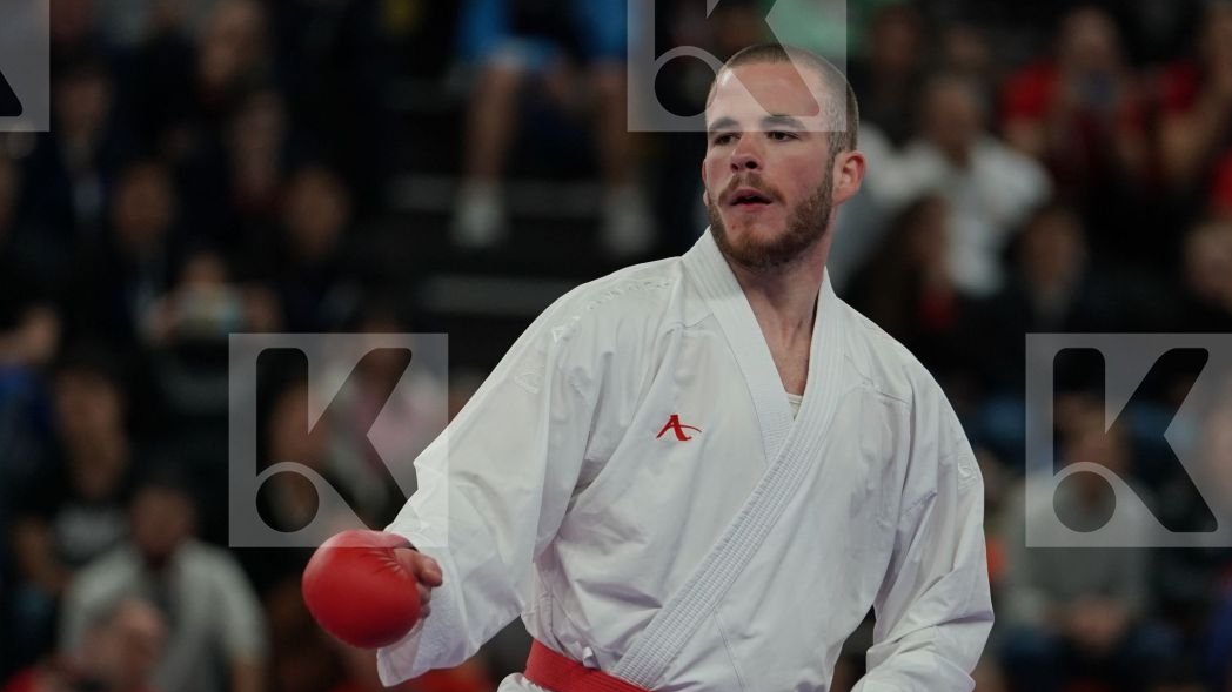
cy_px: 441
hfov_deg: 6.0
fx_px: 11758
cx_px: 737
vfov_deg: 3.4
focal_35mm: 360
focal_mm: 200
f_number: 2.8
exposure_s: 1/1000
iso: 1250
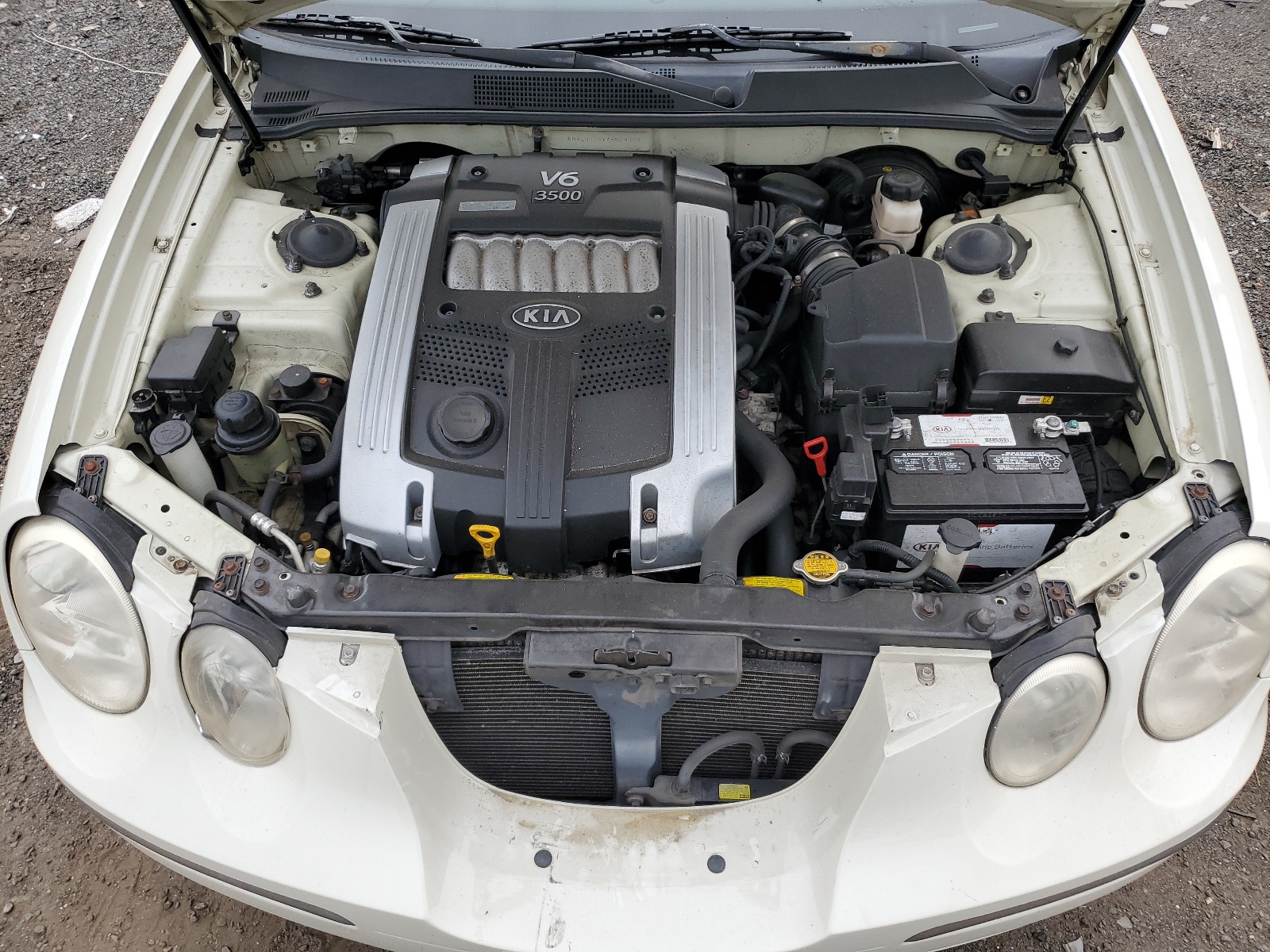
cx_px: 635
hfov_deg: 67.3
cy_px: 476
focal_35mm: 26
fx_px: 954
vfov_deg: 53.1
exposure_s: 1/455
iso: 50
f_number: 1.5
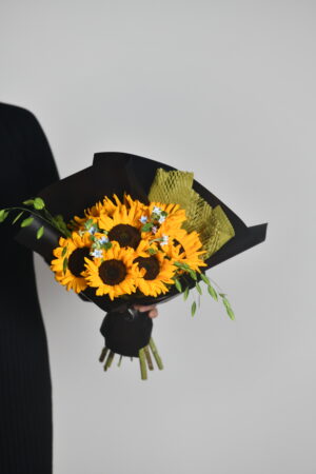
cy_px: 237
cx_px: 158
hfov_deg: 13.0
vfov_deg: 19.5
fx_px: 1382
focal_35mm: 105
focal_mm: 105
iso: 400
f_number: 2.8
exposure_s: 1/100
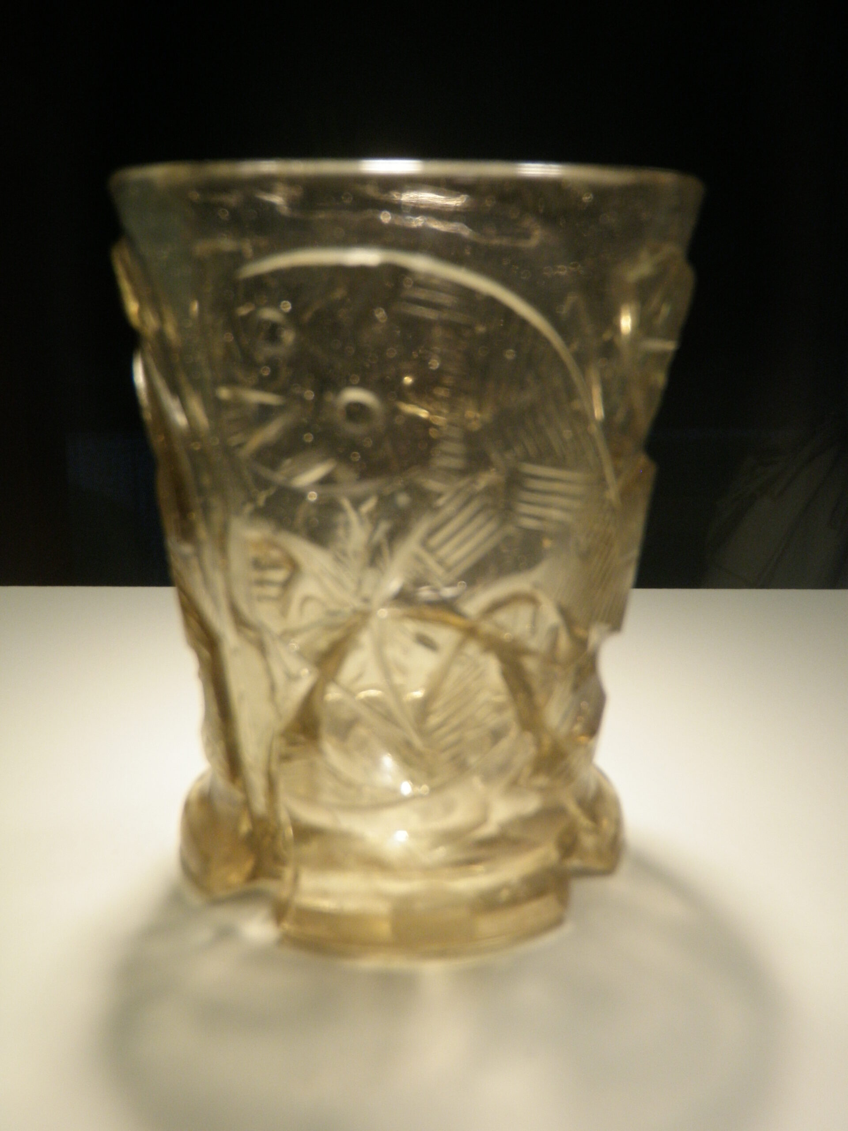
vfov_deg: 51.4
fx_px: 1176
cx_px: 424
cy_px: 566
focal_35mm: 36
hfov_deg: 39.7
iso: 160
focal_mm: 6.53
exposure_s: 1/40
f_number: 4.1
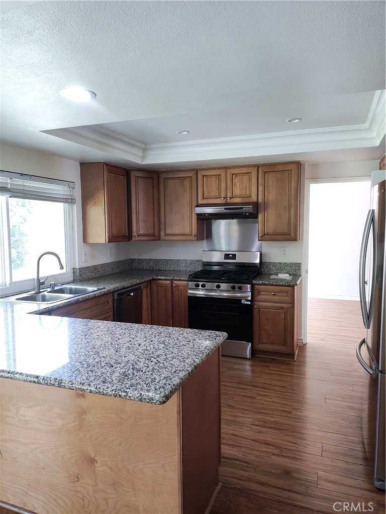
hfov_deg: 54.9
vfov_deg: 69.4
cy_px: 257
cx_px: 193
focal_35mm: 25
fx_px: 372
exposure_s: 1/60
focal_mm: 4.71
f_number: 1.7
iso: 778
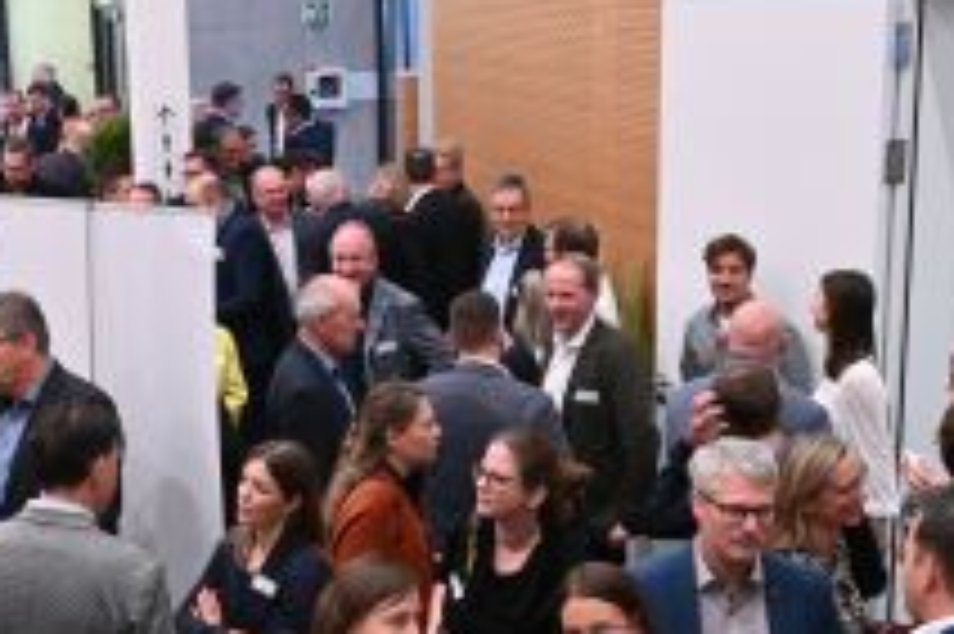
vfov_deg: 19.9
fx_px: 1801
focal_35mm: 68
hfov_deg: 29.4
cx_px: 297
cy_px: 429
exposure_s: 1/100
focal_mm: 24
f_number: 5
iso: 4000
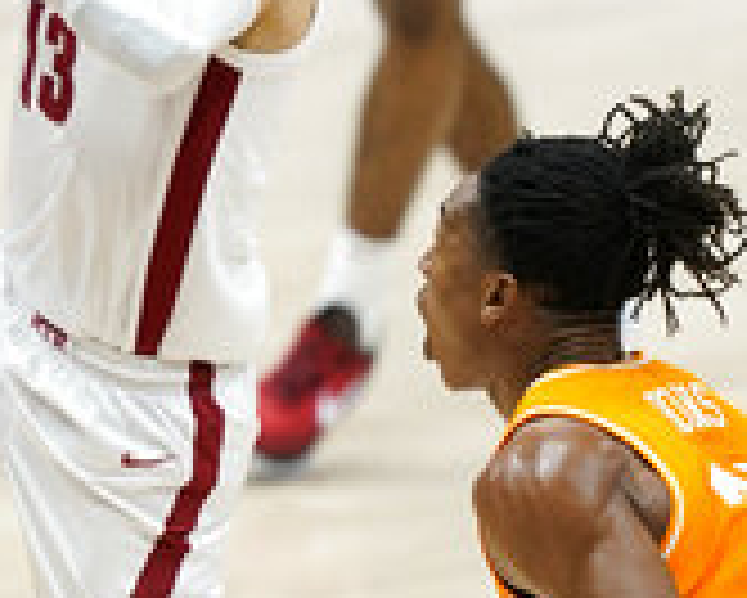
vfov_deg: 1.3
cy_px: 169
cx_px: 266
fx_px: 25572
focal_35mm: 1156
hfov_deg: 1.7
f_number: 3.2
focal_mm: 400
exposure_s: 1/1250
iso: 2500
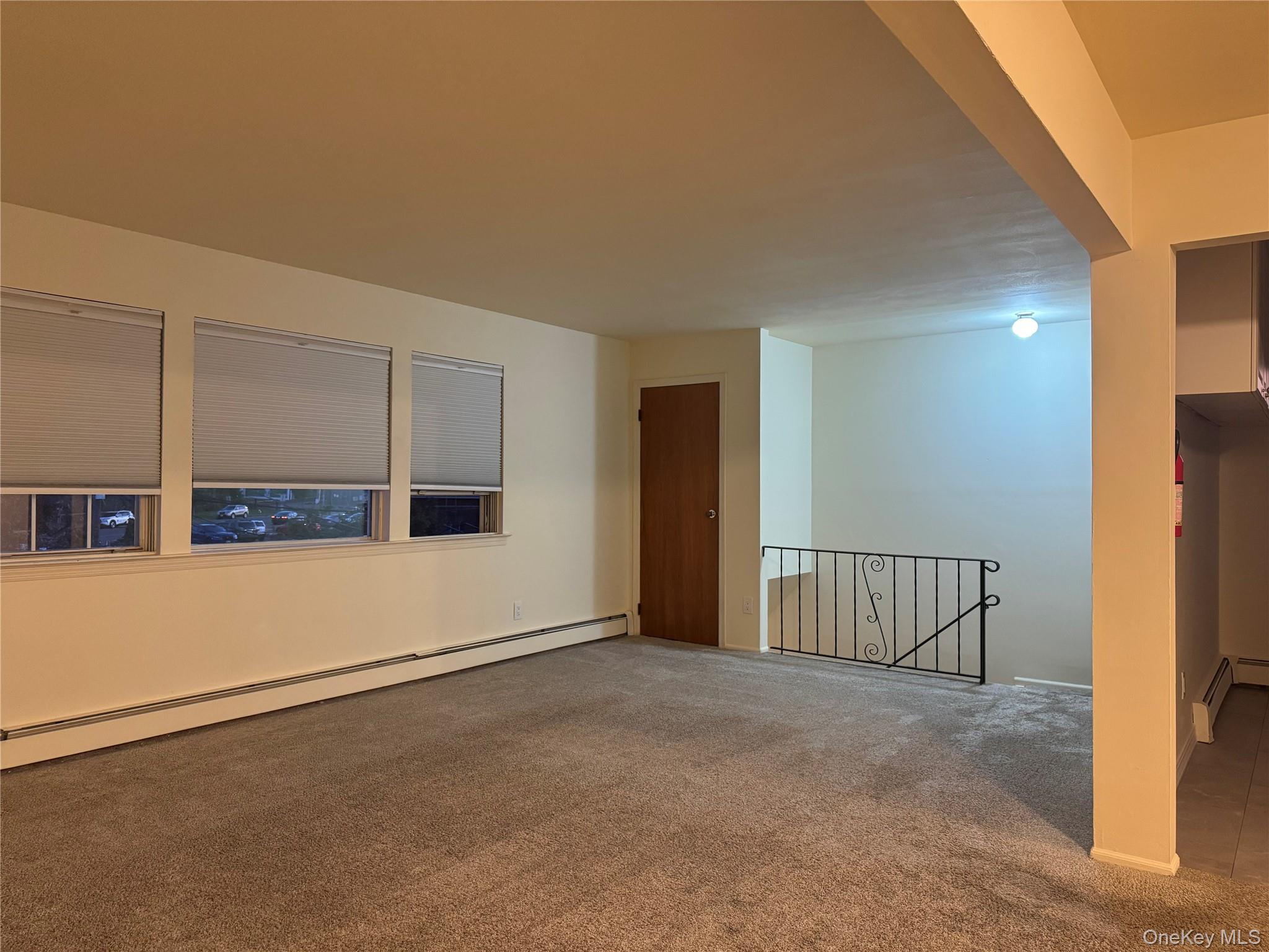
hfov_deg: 71.6
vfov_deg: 56.8
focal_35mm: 24
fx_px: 880
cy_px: 476
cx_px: 634
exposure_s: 1/60
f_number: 1.78
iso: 400
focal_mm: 6.76
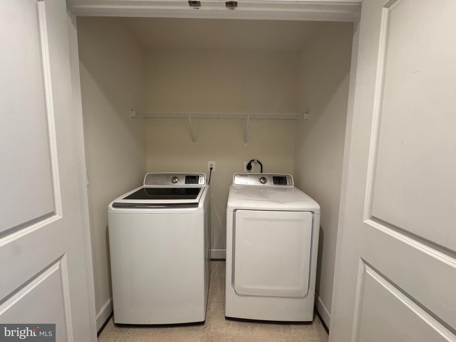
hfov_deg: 102.1
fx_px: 184
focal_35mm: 14
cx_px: 228
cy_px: 171
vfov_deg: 85.7
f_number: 2.2
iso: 500
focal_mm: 2.22
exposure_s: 1/60
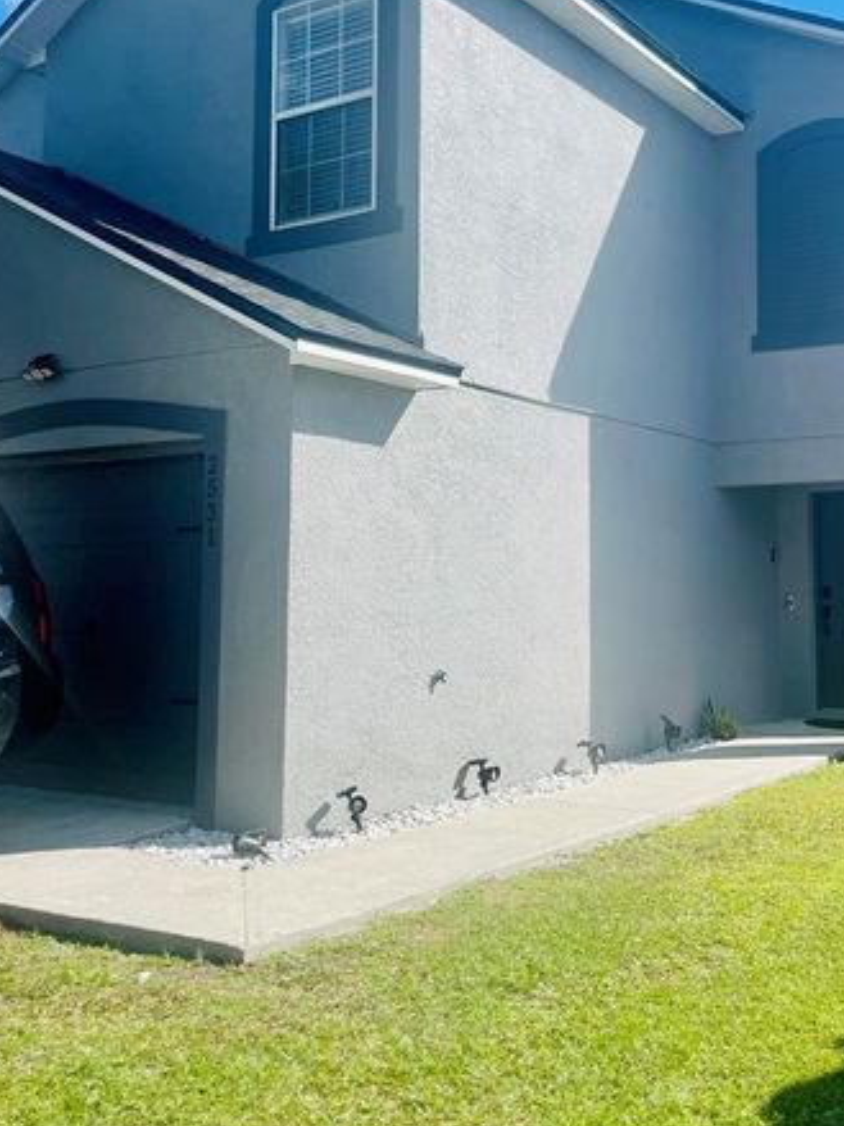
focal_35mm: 38
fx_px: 1236
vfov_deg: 48.7
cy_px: 453
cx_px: 500
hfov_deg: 37.6
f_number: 1.6
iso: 32
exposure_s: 1/3257
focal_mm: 5.1
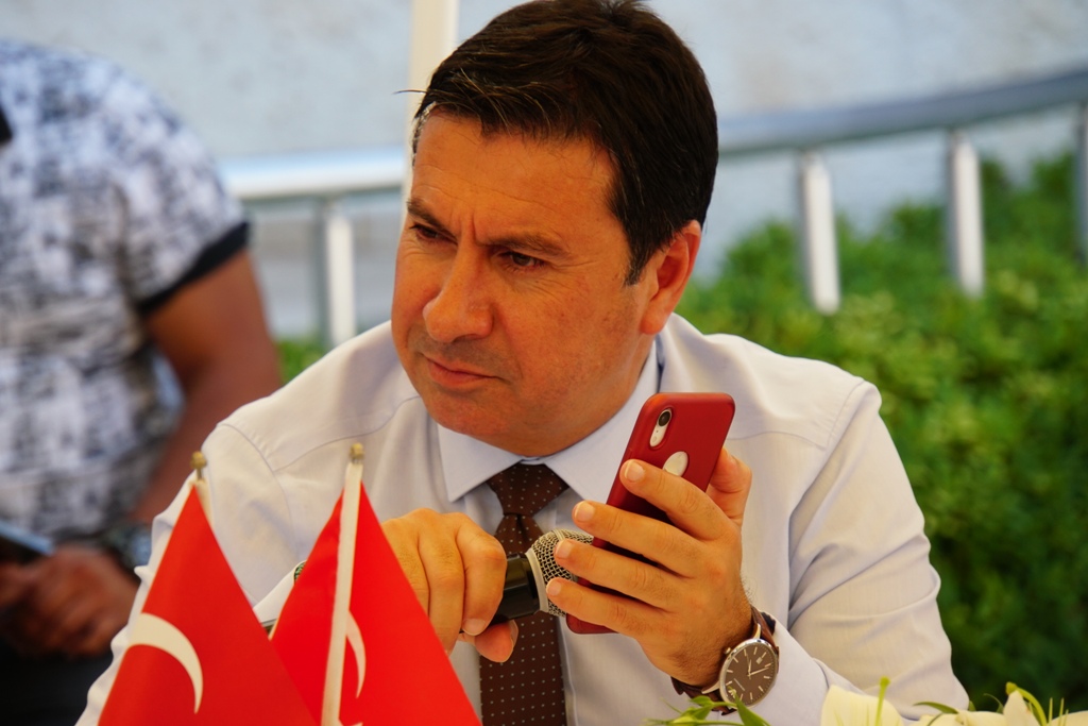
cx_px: 544
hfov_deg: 6.9
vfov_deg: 4.6
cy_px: 363
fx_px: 9067
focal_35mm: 300
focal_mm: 200
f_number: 6.3
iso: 320
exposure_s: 1/320
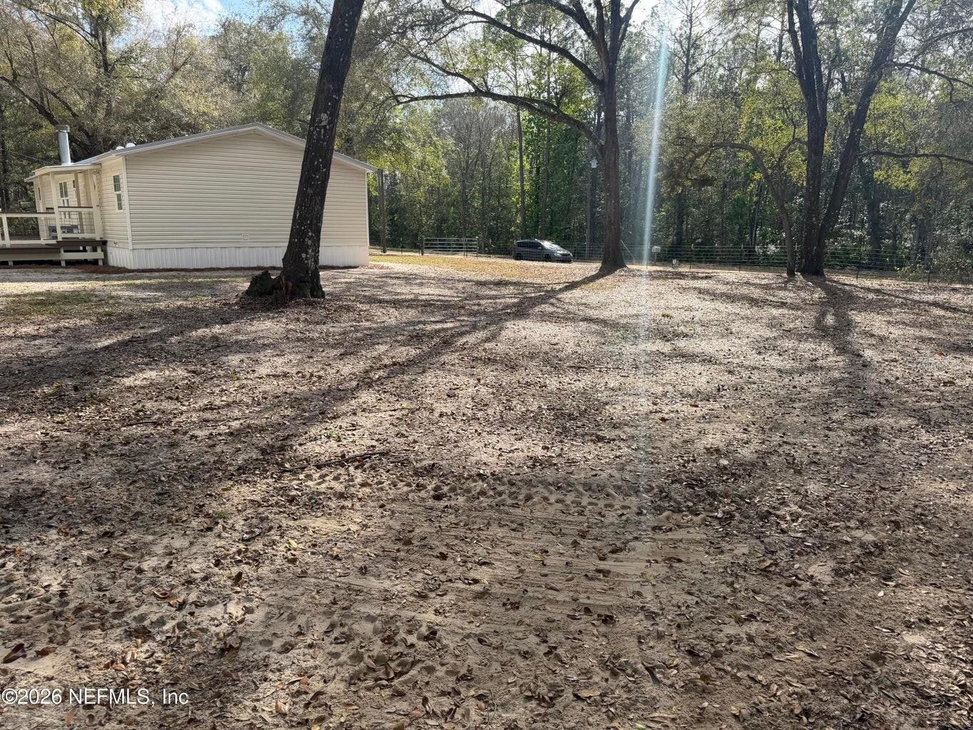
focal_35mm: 24
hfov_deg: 71.6
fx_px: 675
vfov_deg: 56.8
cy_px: 365
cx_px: 486
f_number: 1.78
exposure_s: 1/1493
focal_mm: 6.76
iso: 80
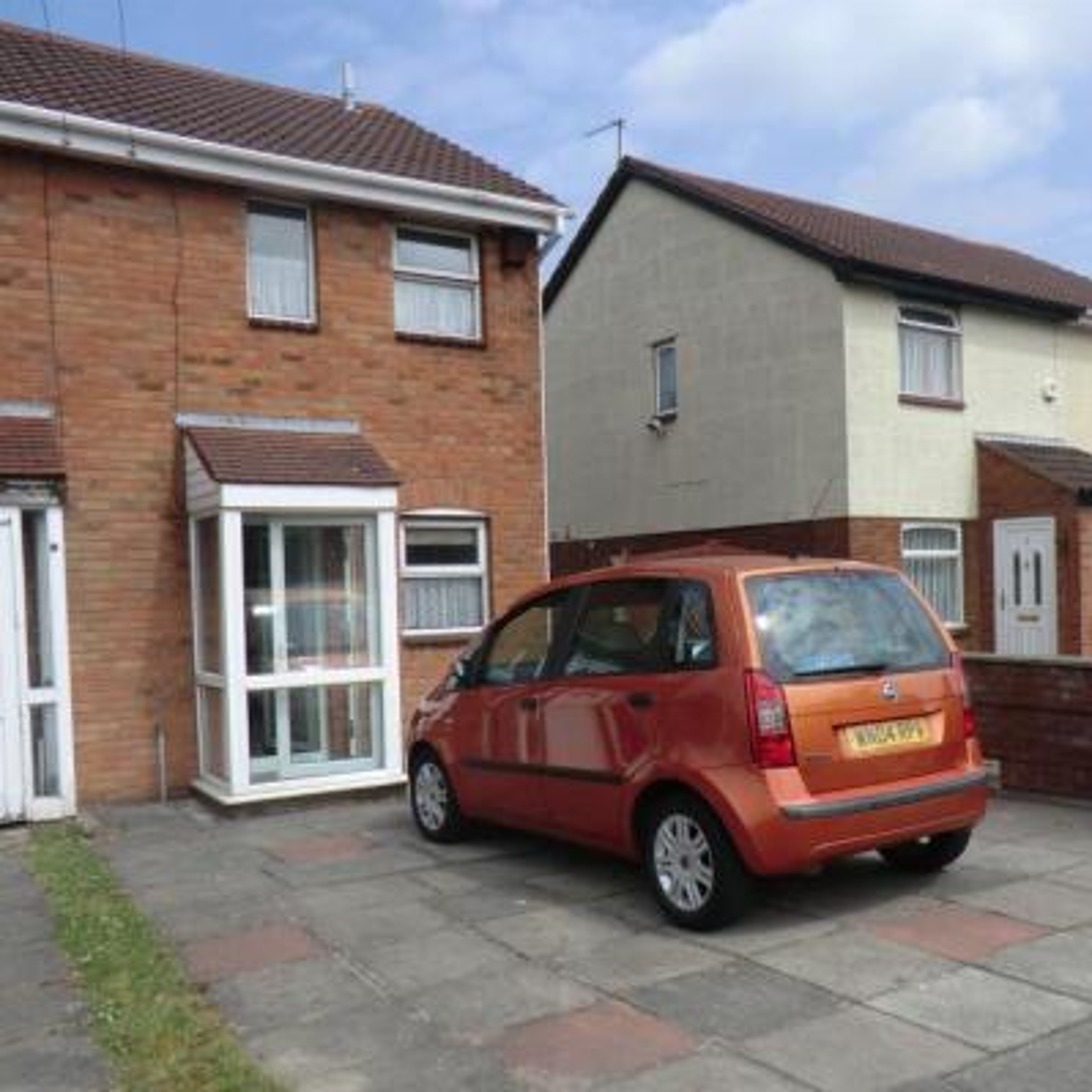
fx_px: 1106
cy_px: 595
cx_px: 623
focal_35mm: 31
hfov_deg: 52.4
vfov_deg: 52.5
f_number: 3.2
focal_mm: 4.3
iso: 64
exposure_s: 1/1000
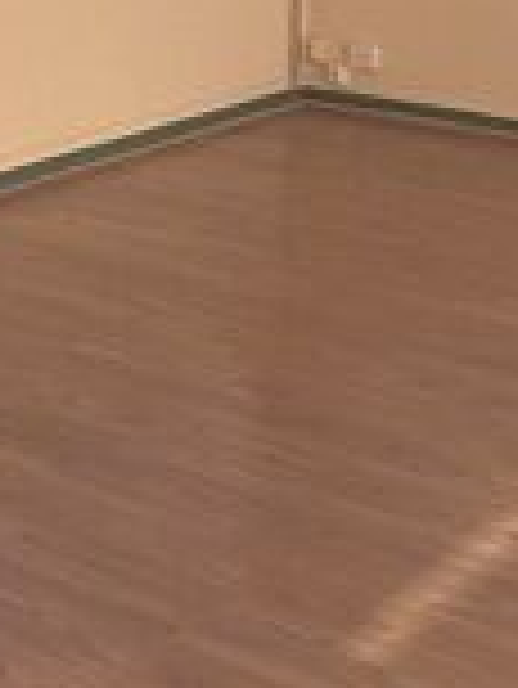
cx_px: -50
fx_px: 1813
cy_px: -9
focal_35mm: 91
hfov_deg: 15.8
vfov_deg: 20.8
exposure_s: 1/471
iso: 32
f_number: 2.2
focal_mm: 4.15
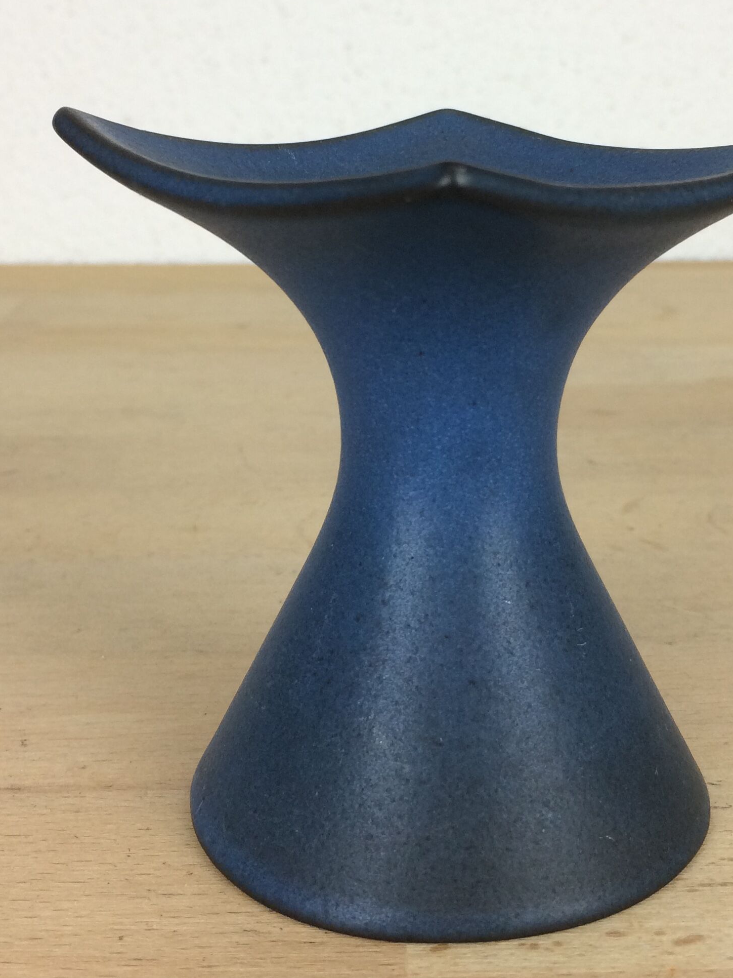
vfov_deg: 38.8
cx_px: 424
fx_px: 1383
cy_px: 417
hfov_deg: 29.6
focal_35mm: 49
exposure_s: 1/100
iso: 64
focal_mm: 4.15
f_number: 2.2
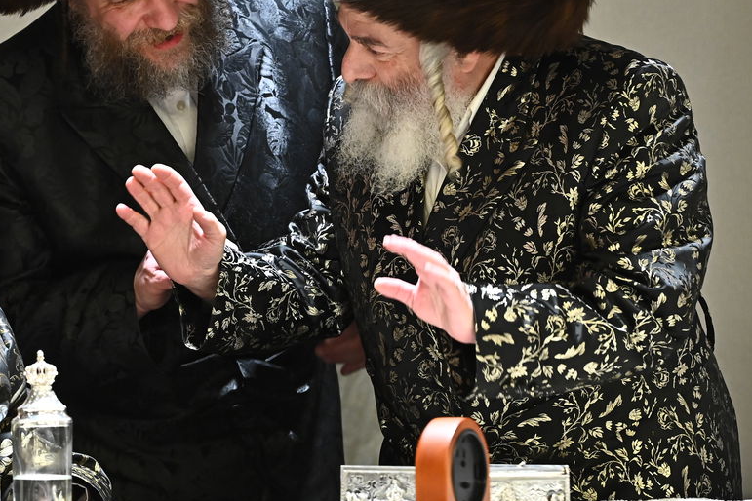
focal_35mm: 236
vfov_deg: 5.8
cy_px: 139
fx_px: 4929
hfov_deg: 8.7
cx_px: 160
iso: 3200
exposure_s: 1/200
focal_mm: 130
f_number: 5.6
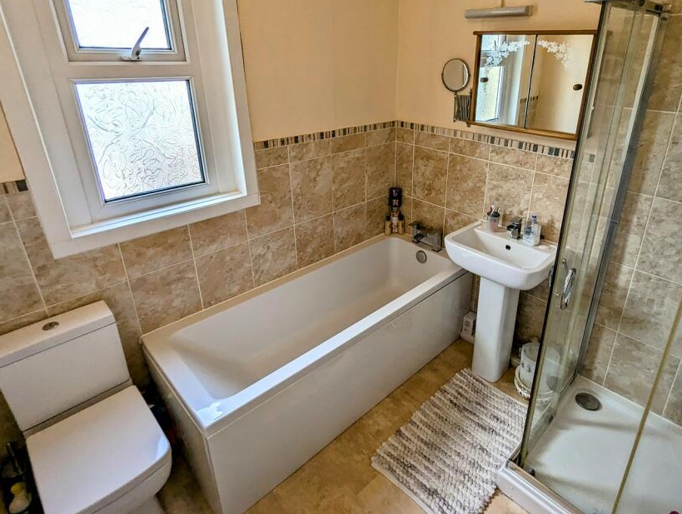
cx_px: 401
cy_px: 210
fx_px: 395
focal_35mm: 20
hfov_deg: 80.9
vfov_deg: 65.6
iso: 85
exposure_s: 1/100
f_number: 2.2
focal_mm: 2.35
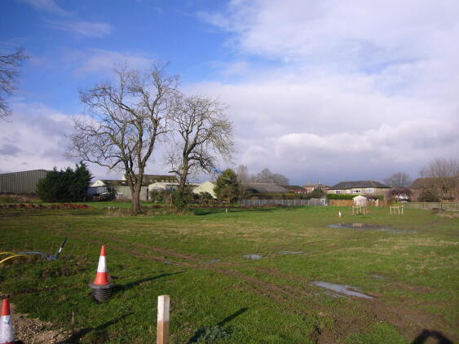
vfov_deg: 48.2
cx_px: 225
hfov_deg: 61.7
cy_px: 174
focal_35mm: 29
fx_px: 384
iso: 80
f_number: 5.6
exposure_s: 1/500
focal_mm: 4.6
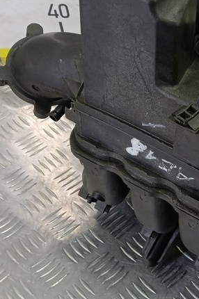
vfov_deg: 35.0
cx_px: 234
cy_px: 131
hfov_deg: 22.1
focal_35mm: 57
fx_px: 473
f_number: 1.6
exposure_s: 1/50
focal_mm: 4.11
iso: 158
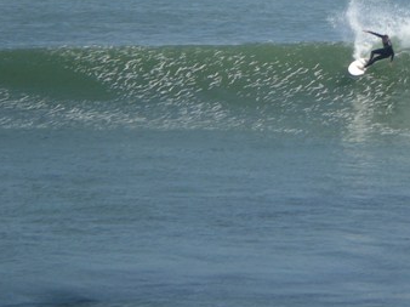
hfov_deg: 7.3
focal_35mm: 270
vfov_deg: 5.5
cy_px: 17
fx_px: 3196
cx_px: 382
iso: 50
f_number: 5.9
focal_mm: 18.9
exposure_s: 1/270
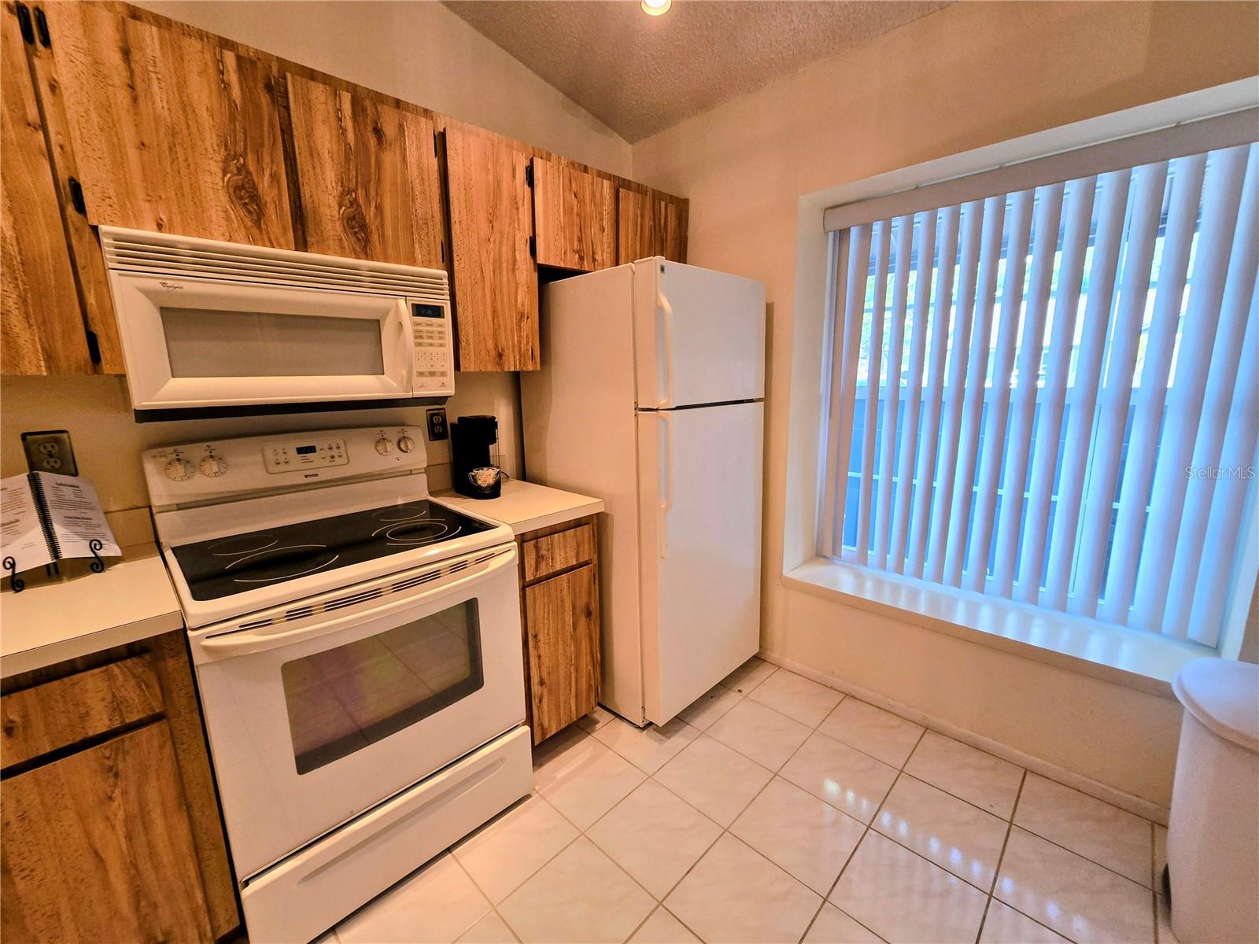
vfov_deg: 89.9
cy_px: 472
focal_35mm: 13
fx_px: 473
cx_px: 630
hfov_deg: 106.2
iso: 80
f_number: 2.2
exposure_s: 1/60
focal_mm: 2.2
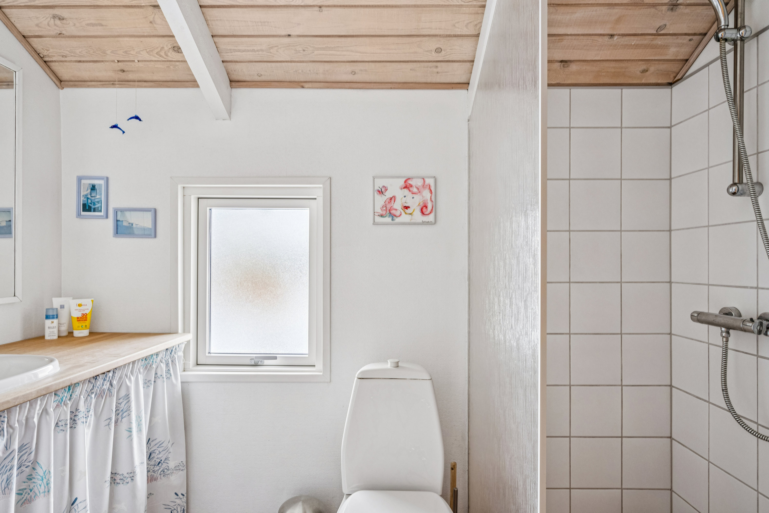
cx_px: 384
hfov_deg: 84.0
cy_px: 256
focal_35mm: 20
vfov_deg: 61.9
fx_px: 427
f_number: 8
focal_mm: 20
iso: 1000
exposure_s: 1/20
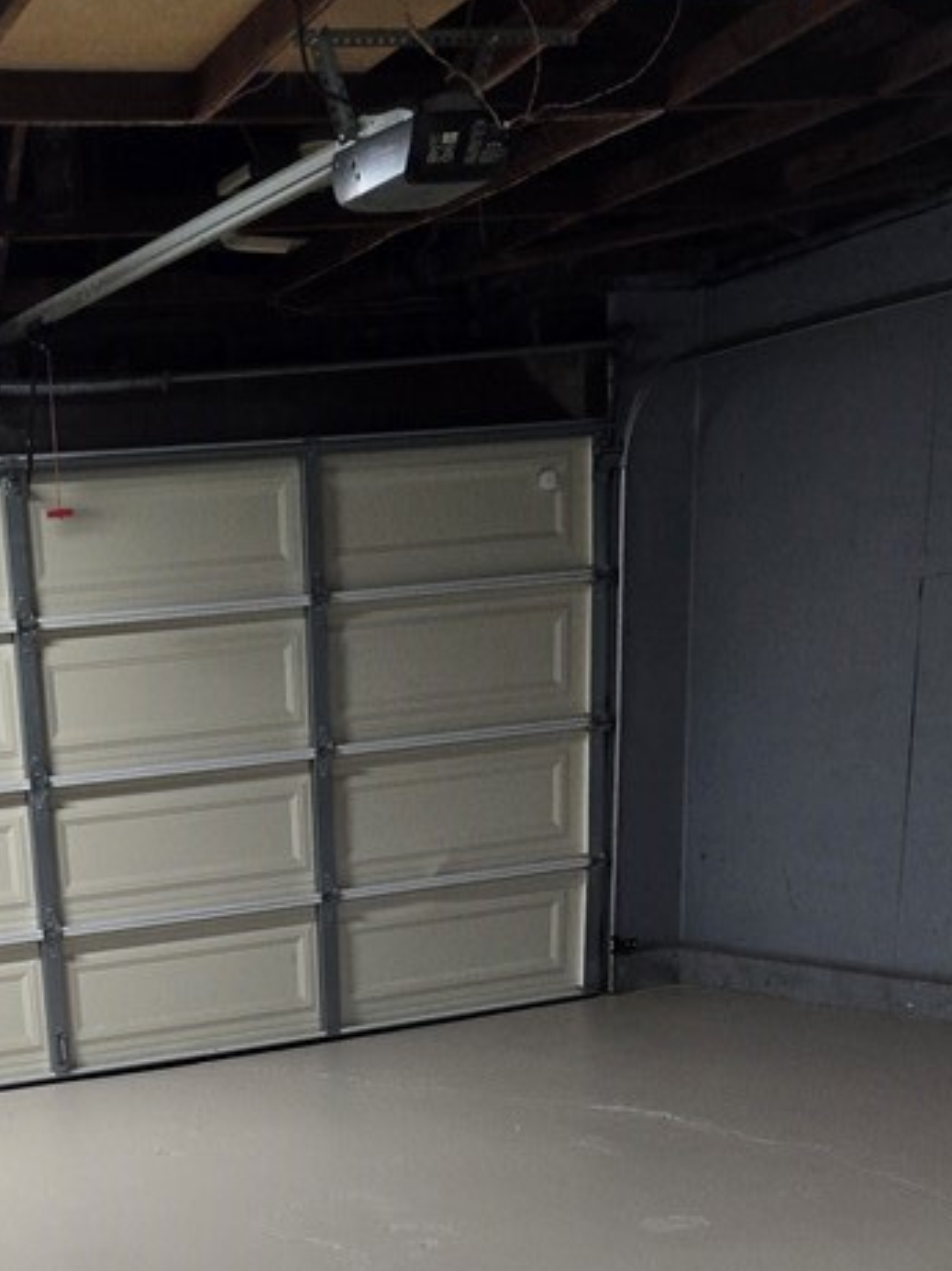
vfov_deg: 33.6
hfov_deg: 26.9
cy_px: 1332
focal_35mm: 51
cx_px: -3
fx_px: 1872
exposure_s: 1/40
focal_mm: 5.4
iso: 100
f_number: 1.8
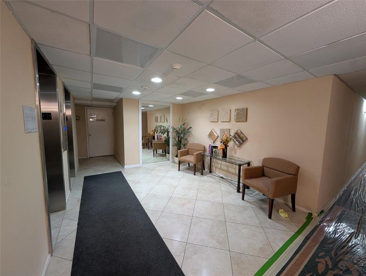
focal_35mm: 12
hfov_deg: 110.5
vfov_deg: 94.6
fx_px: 127
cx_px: 183
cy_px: 138
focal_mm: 2.02
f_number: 1.7
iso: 276
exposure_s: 1/24
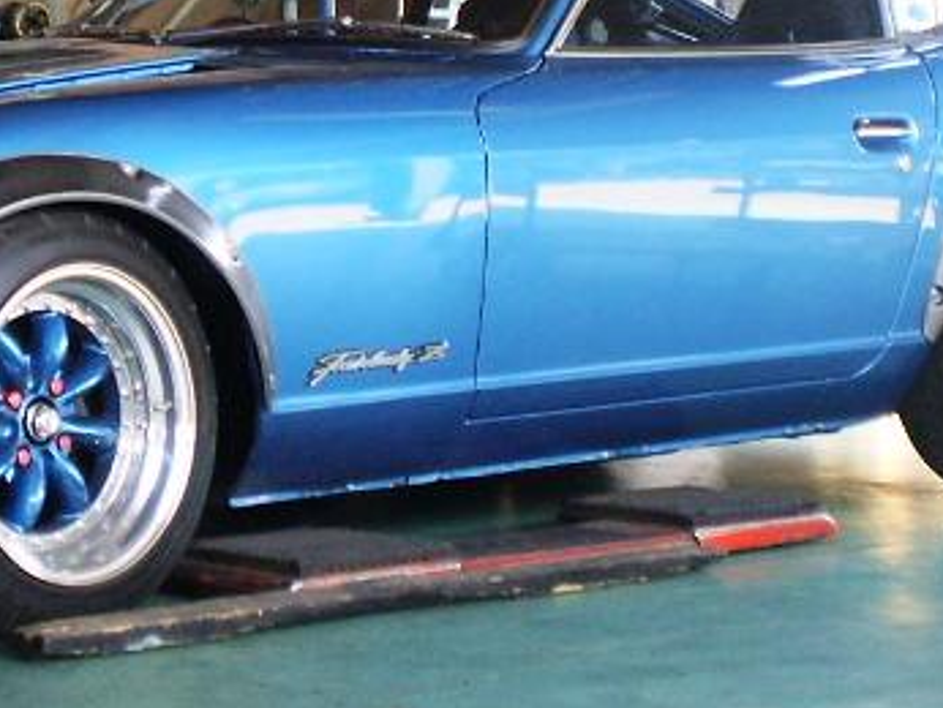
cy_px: -35
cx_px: 215
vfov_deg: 14.9
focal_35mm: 97
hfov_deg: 20.0
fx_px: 2644
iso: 125
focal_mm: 7.4
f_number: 3.5
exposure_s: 1/30
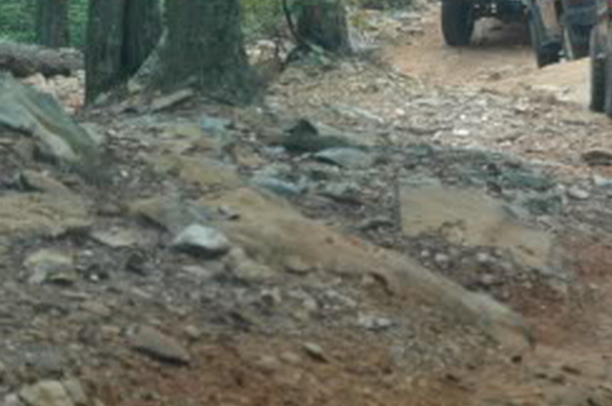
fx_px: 5427
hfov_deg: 6.4
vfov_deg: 4.3
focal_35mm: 320
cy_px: -212
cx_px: 641
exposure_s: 1/60
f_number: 5.3
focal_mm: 65
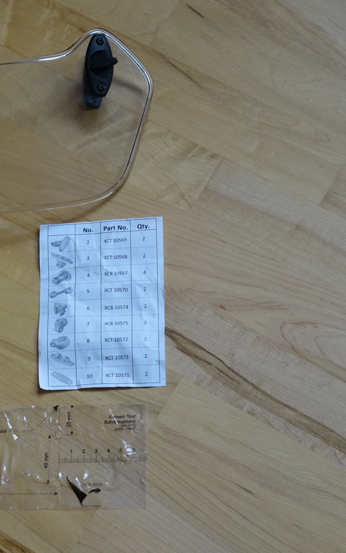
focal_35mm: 108
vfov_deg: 19.3
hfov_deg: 12.0
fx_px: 1629
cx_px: -10
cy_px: 276
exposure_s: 1/20
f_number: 4.5
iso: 160
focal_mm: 25.71
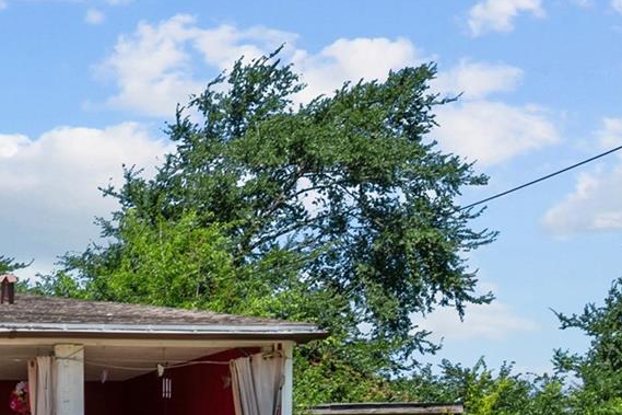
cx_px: -437
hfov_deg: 16.4
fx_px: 1865
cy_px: 570
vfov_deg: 12.2
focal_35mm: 108
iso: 100
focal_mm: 30
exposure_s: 1/500
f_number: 8
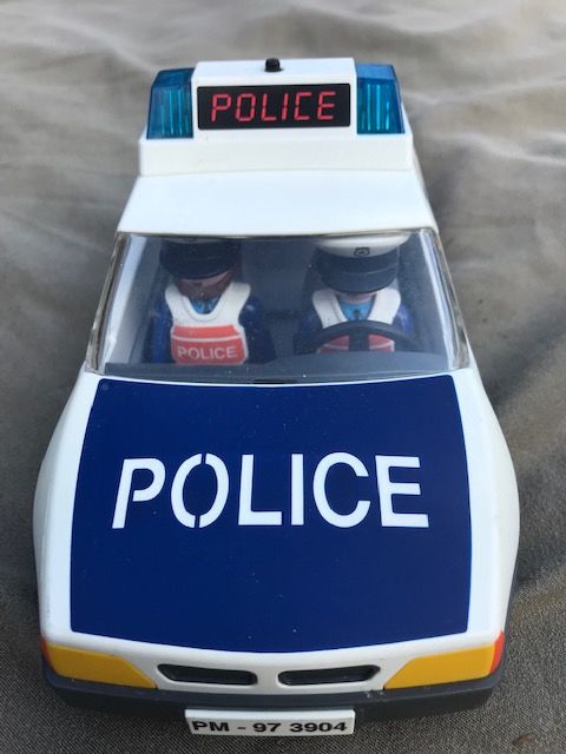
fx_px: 610
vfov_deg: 63.4
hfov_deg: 49.7
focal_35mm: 28
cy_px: 377
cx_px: 283
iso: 20
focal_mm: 3.99
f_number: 1.8
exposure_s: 1/958
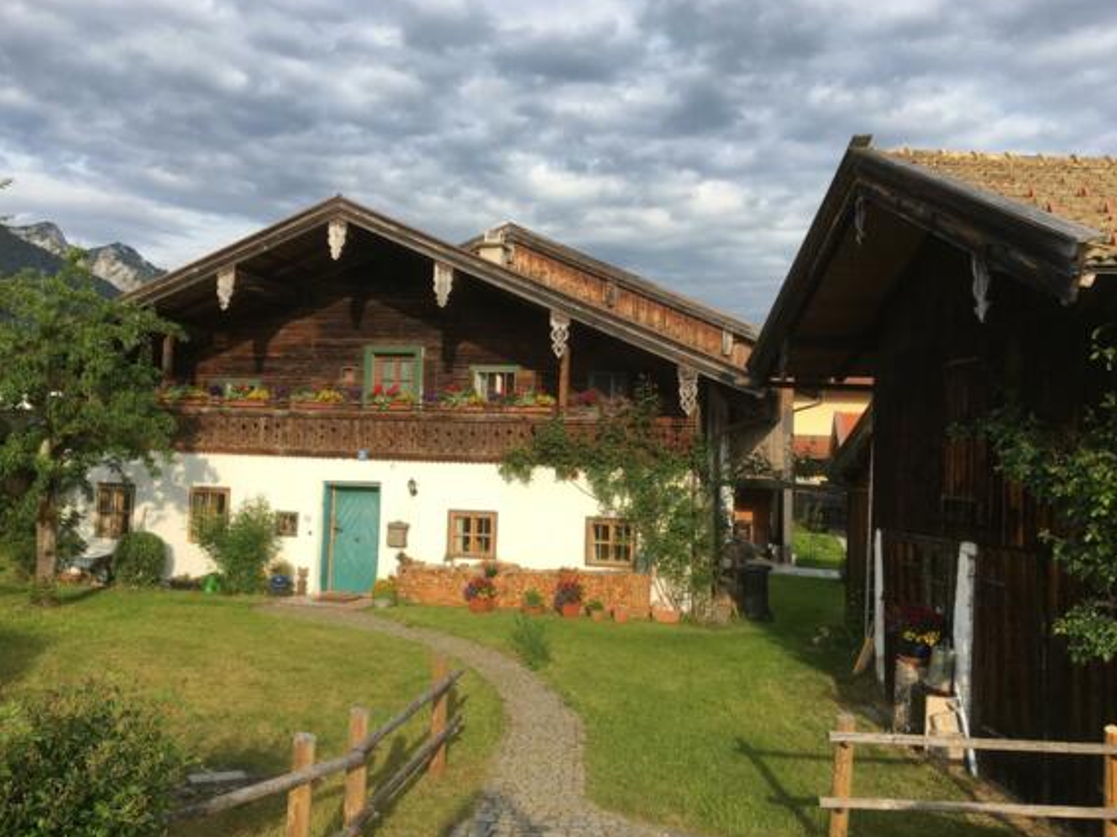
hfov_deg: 60.0
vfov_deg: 46.8
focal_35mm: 30
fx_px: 968
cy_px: 410
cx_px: 543
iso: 25
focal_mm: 4.15
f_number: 2.2
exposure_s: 1/827
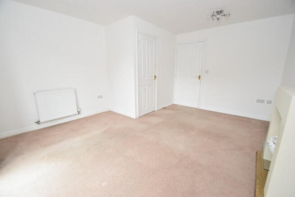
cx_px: 148
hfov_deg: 100.4
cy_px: 98
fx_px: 123
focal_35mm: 15
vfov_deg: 77.4
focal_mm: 10
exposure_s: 1/100
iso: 800
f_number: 5
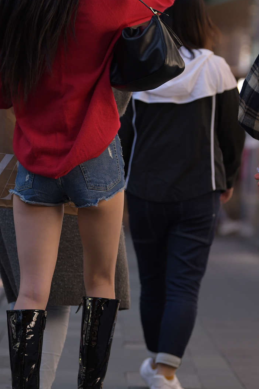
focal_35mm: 209
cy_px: 180
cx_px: 65
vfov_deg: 9.8
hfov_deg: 6.6
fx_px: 2257
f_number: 3.2
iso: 1250
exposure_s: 1/320
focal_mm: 122
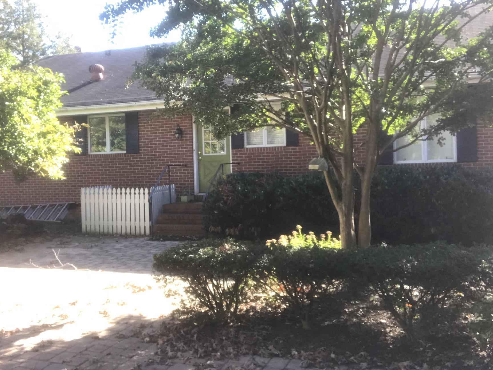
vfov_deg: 37.8
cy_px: 176
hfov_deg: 48.8
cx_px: 214
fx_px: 542
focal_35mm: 38
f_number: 2.2
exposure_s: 1/120
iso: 40
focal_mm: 2.9
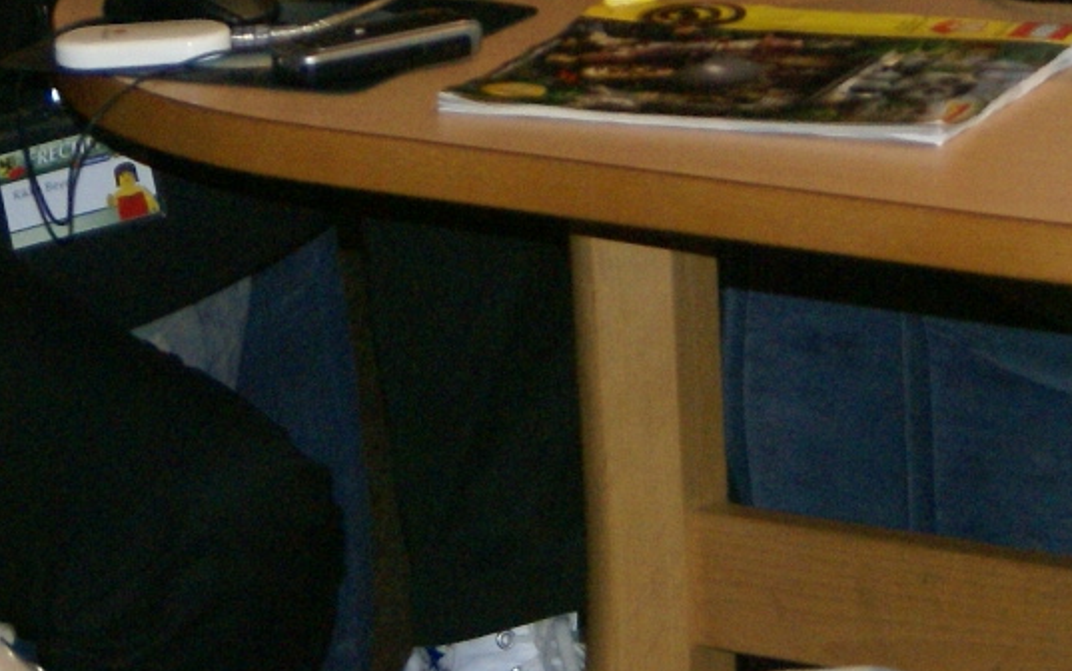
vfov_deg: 5.3
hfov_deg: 8.5
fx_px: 7184
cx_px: 791
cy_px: -571
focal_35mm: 246
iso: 400
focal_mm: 45
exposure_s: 1/80
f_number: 4.5
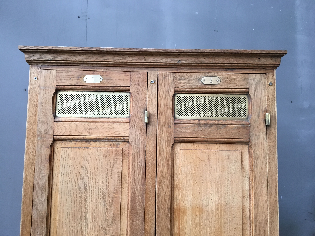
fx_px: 264
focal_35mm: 29
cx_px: 158
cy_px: 118
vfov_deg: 48.2
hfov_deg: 61.7
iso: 50
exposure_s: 1/33
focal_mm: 4.15
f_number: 2.2
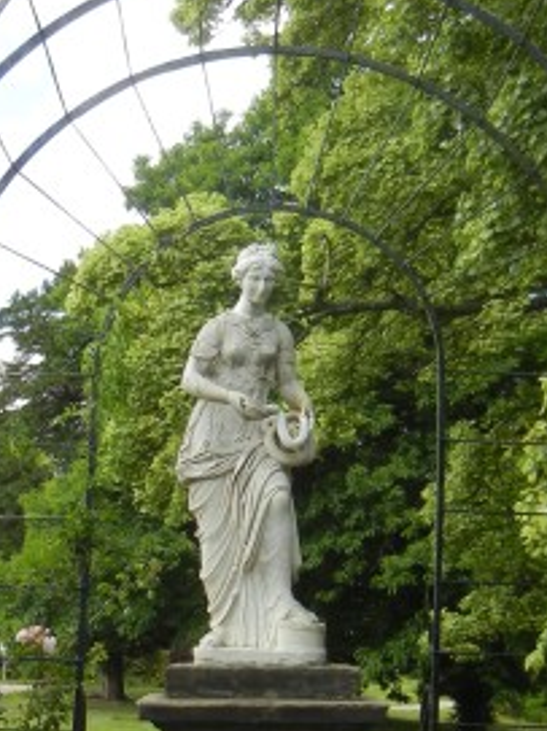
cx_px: 278
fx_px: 1792
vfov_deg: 22.9
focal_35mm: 85
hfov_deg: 17.4
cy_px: 477
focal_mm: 5.4
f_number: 3.5
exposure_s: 1/468
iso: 160
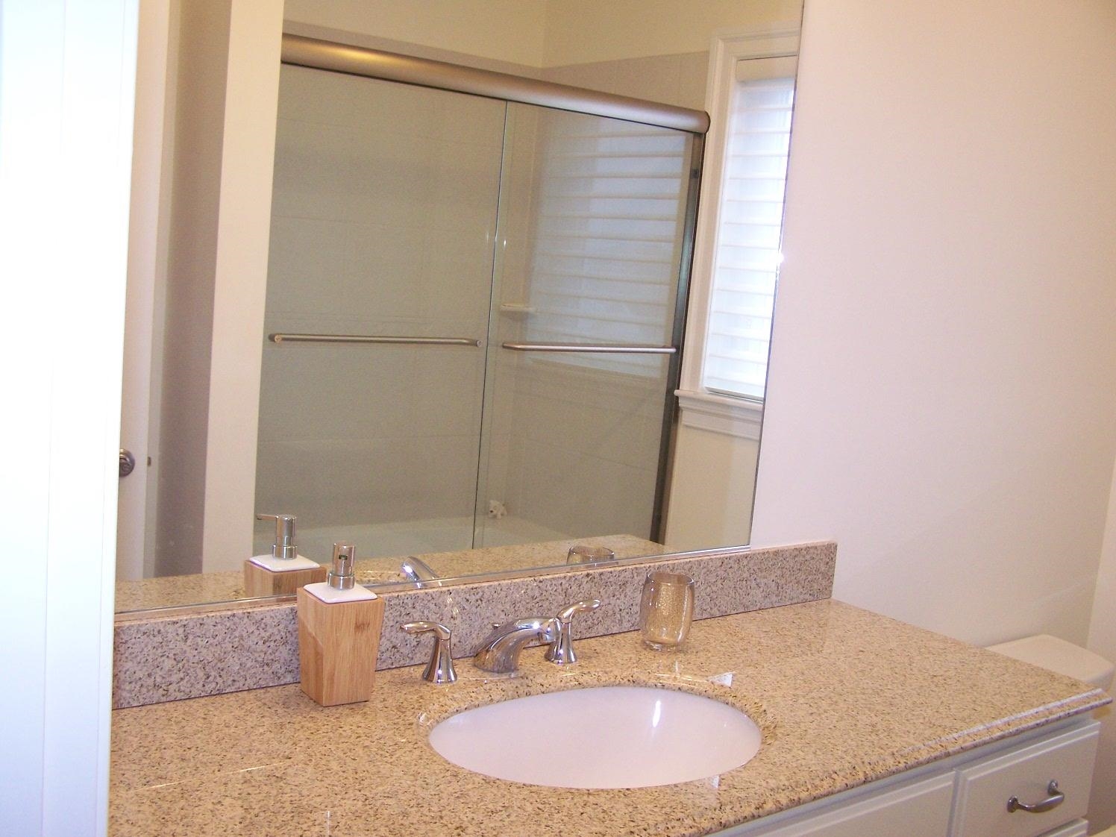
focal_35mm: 38
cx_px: 558
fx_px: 1225
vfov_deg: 37.7
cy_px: 418
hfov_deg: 49.0
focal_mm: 6.3
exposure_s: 1/60
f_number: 2.8
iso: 160
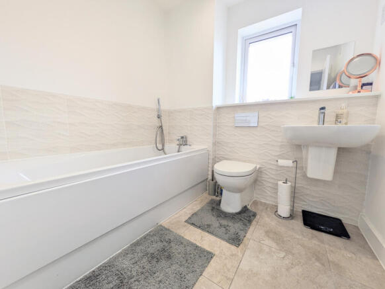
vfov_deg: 85.7
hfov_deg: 102.0
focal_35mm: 14
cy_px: 144
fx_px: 156
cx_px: 192
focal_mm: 1.83
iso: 61
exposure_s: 1/50
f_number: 2.2
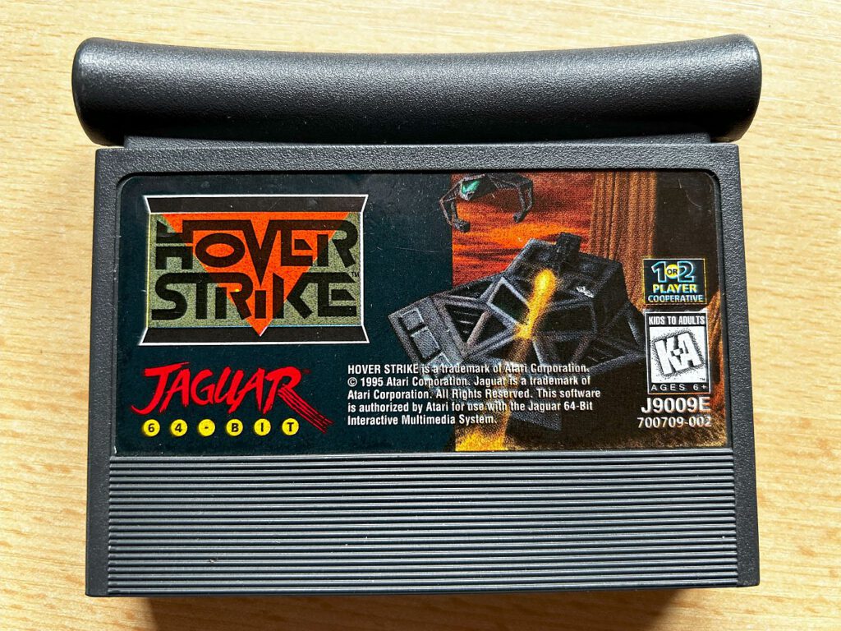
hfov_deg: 67.3
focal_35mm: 26
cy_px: 316
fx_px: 632
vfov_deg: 53.1
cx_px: 420
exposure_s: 1/50
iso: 125
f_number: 1.5
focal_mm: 5.7
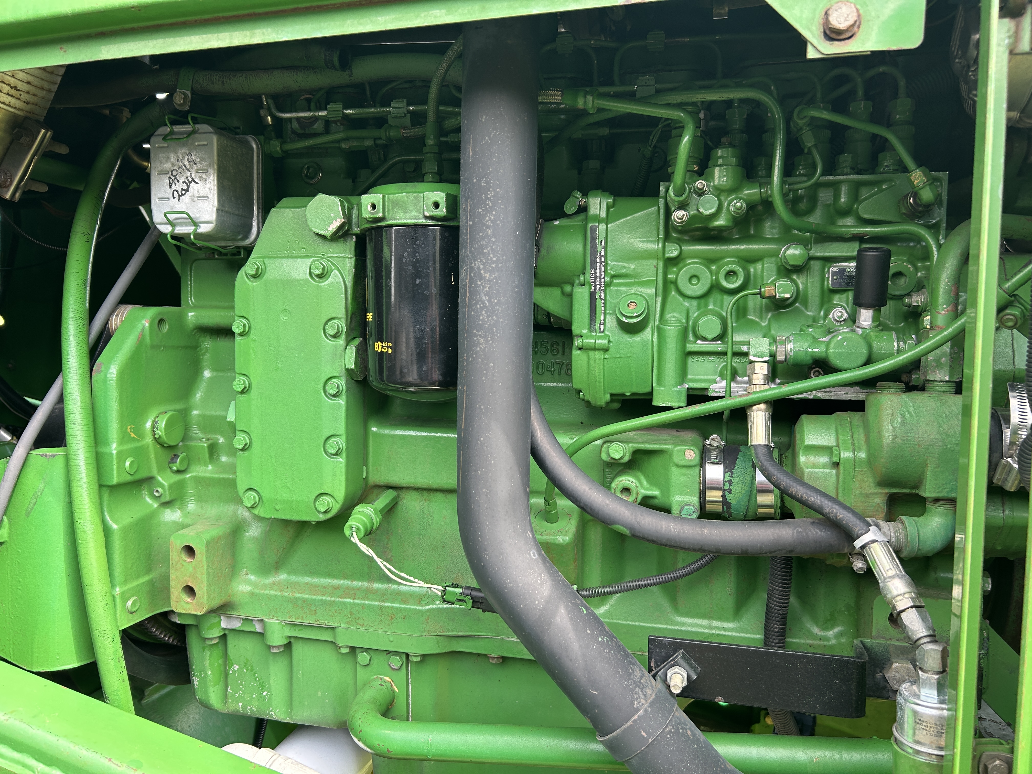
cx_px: 516
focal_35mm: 26
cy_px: 387
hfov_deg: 67.3
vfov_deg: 53.1
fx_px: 775
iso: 40
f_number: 1.5
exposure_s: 1/227
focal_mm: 5.7
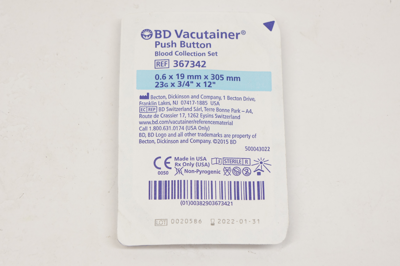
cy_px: 133
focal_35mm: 82
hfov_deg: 24.6
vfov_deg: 16.5
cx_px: 200
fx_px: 916
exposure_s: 1/125
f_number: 7.1
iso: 800
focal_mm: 55
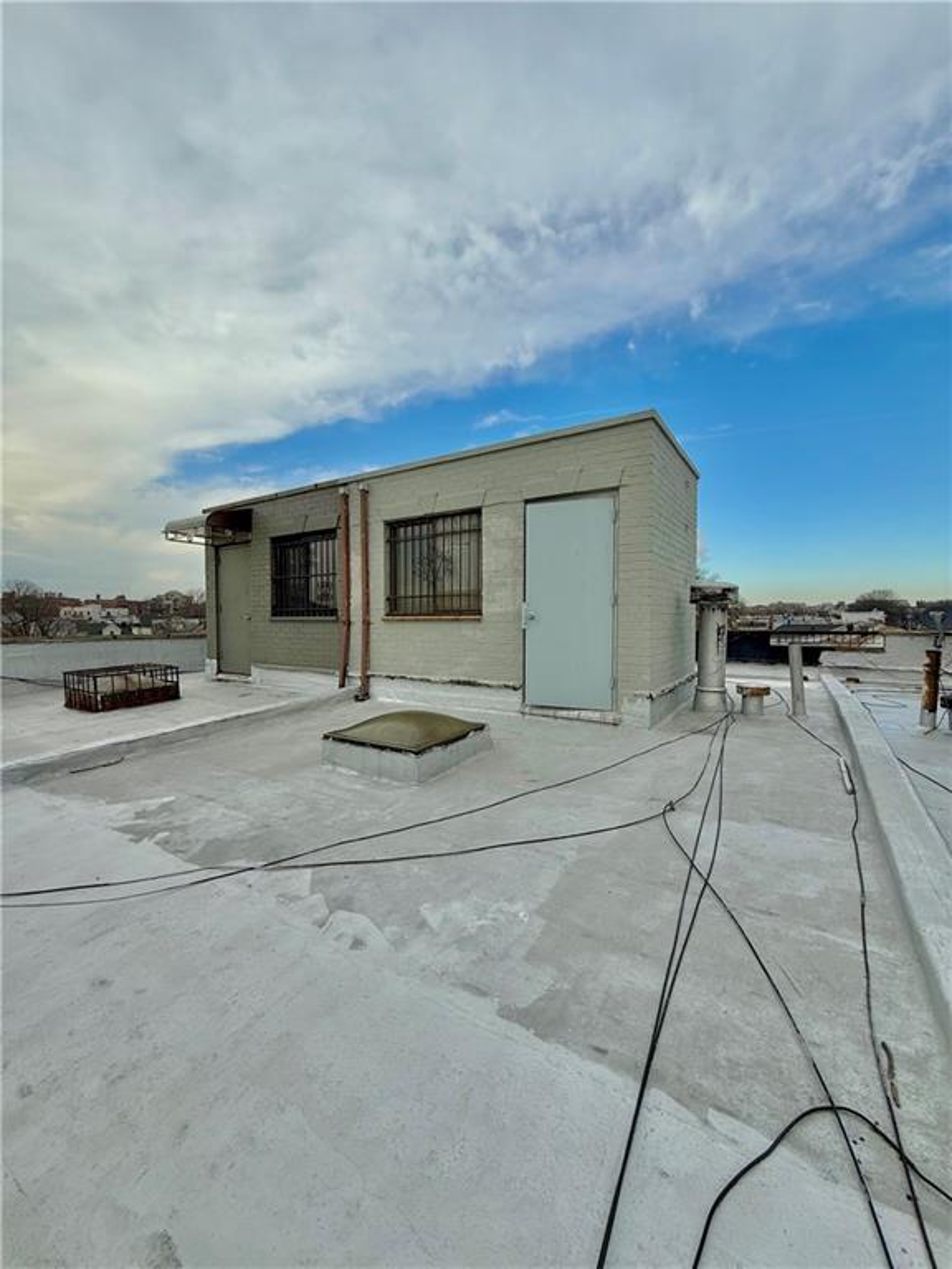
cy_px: 634
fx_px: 513
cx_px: 476
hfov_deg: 85.7
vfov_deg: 102.1
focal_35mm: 14
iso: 50
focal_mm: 2.22
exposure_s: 1/1368
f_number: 2.2
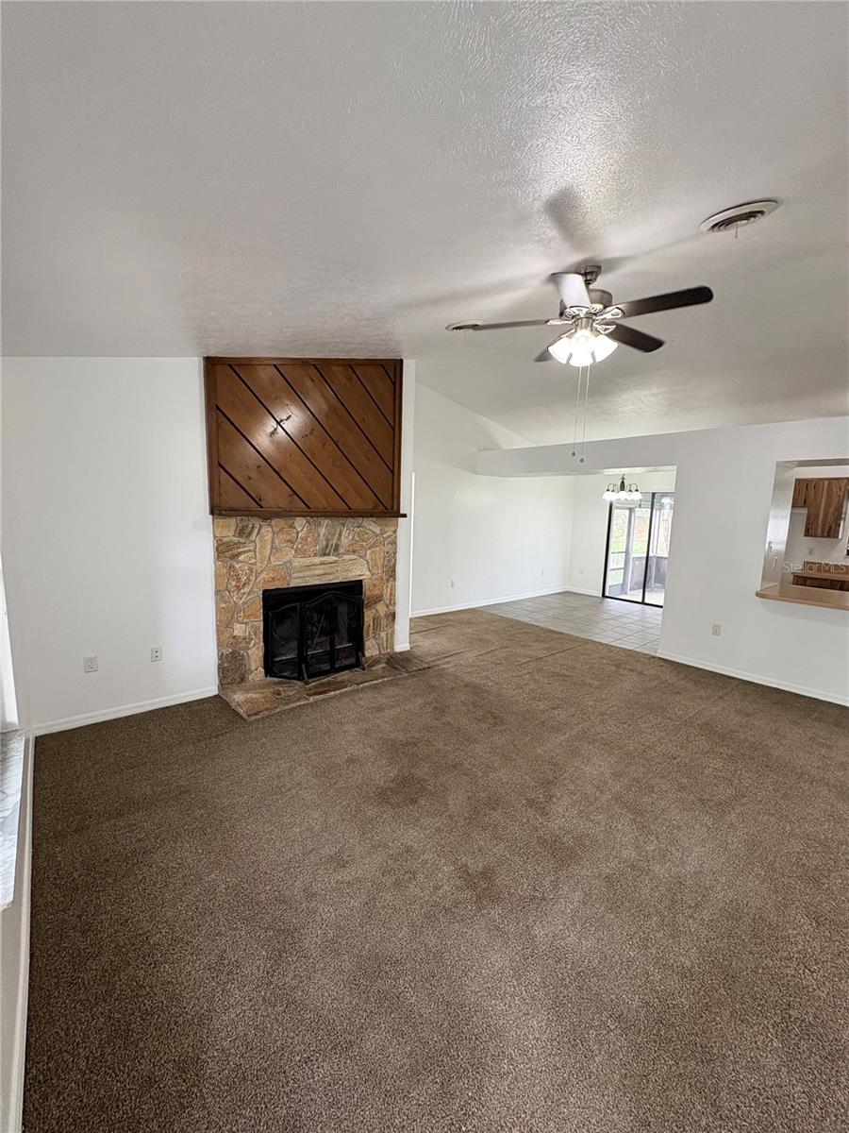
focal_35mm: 14
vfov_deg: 102.1
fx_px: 458
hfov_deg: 85.7
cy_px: 566
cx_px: 424
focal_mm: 2.22
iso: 250
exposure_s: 1/60
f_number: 2.2
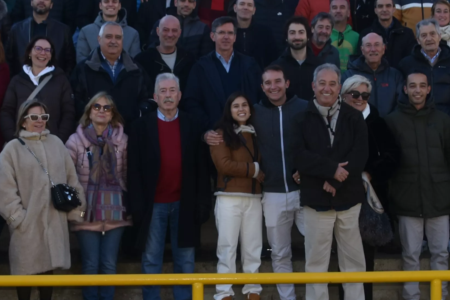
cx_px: 265
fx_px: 1080
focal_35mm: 86
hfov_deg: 23.5
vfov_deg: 15.8
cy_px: 74
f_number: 5.6
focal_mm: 21
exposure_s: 1/250
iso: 100
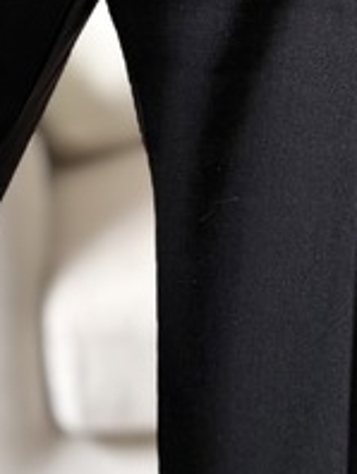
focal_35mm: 131
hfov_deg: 11.3
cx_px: 137
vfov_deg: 14.1
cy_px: -235
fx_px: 1797
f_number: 1.6
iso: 40
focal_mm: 5.96
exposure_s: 1/122
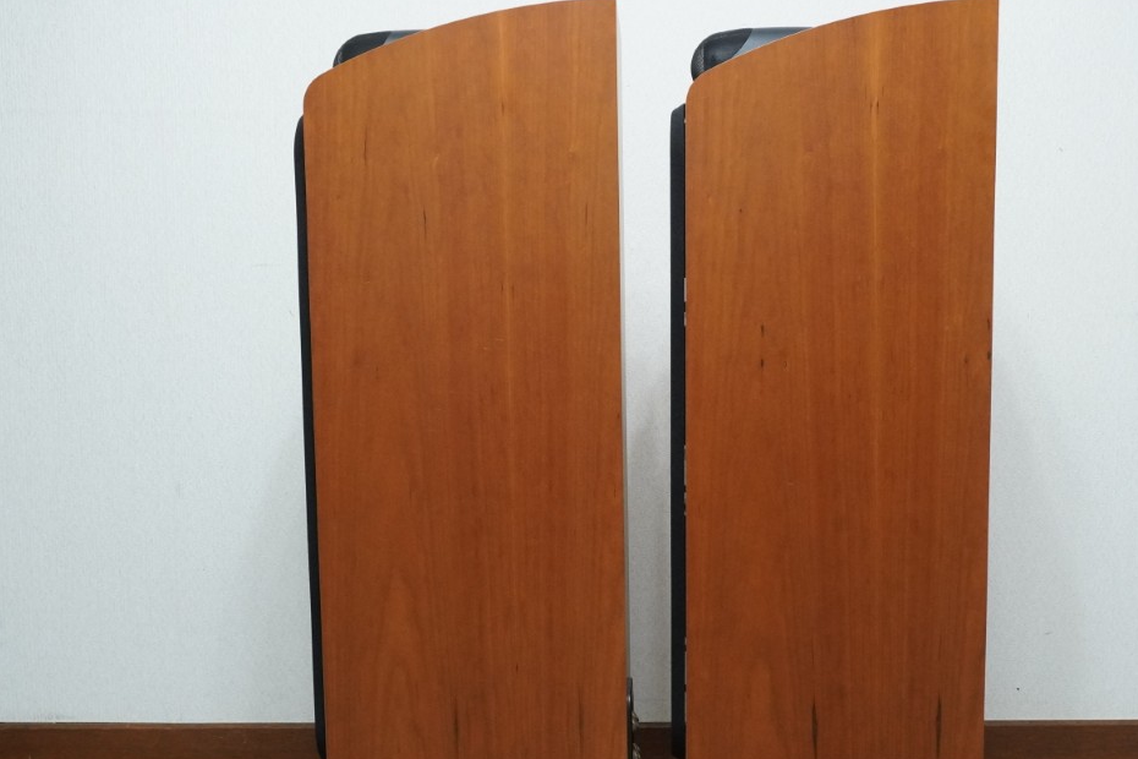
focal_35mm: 41
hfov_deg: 47.6
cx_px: 653
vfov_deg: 32.8
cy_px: 459
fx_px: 1285
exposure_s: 1/50
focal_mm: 21
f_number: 5.6
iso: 3200
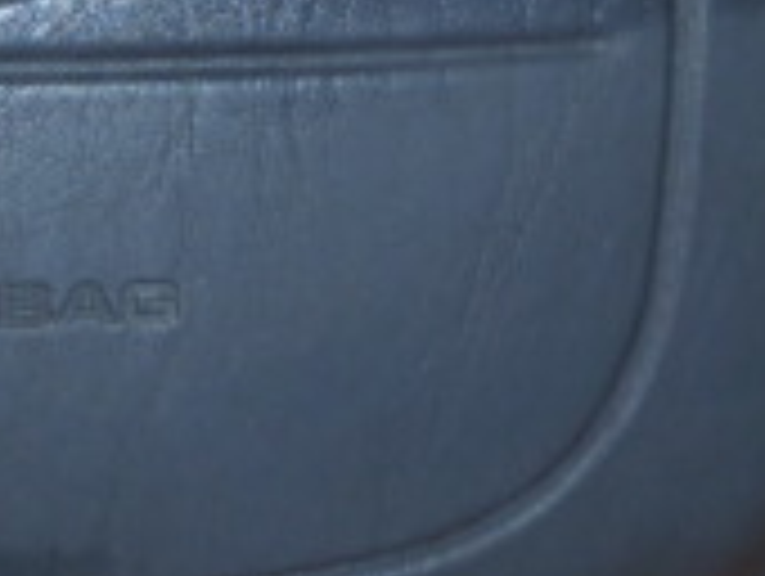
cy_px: 32
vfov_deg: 10.3
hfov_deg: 13.4
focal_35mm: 143
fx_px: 3165
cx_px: -148
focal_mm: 6.83
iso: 100
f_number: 4.6
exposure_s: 1/40
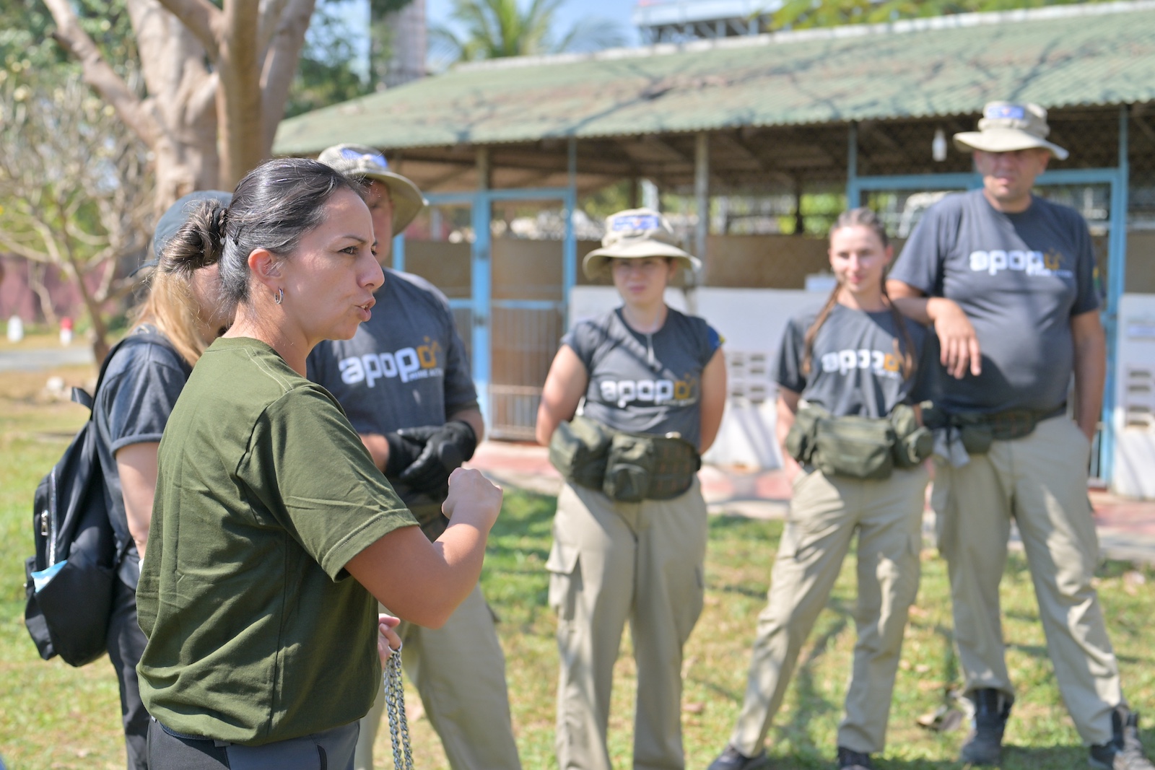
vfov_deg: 27.0
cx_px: 578
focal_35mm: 50
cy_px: 385
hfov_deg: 39.6
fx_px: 1604
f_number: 4
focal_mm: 50
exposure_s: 1/1000
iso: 90
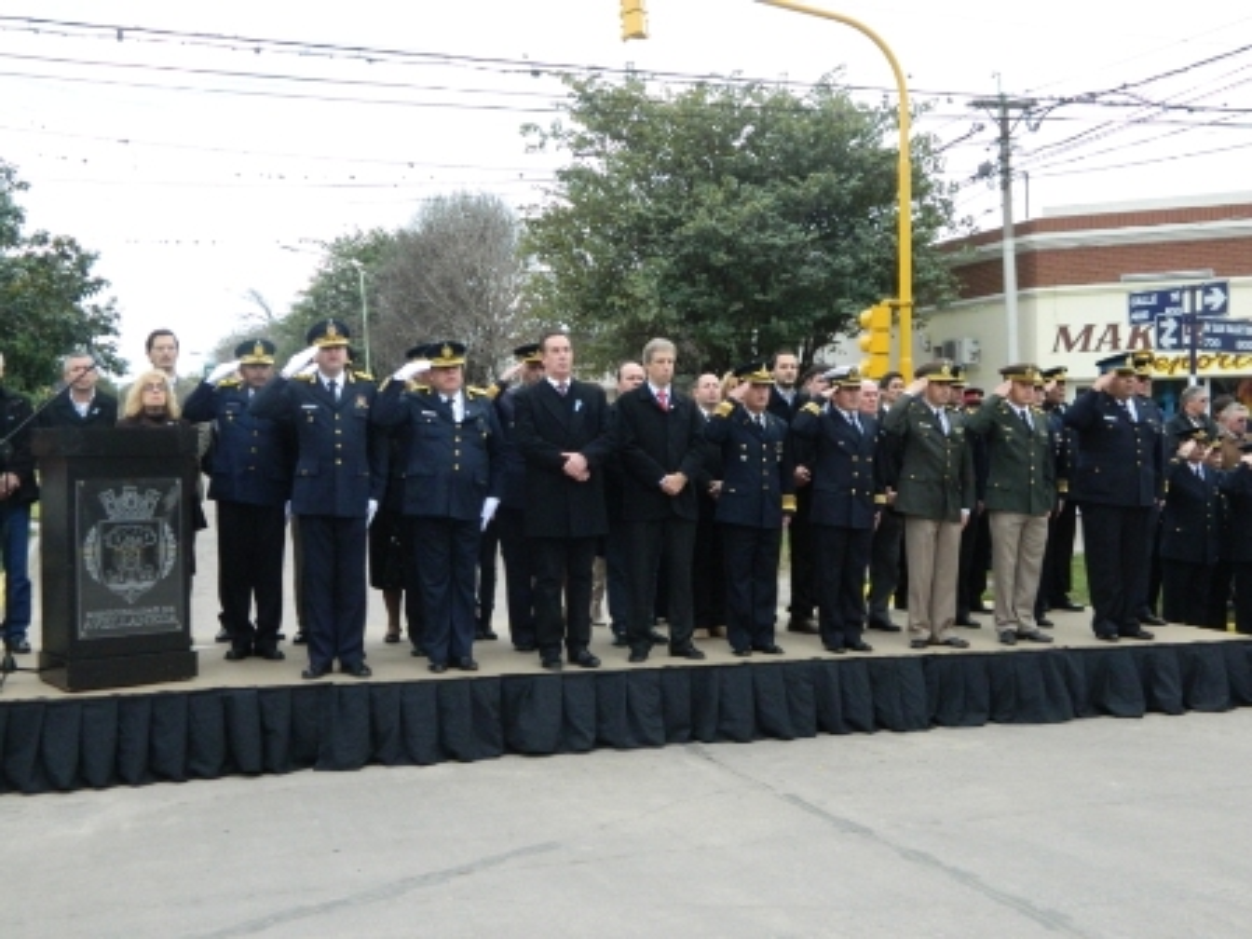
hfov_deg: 45.8
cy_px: 470
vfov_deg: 35.1
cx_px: 626
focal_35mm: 41
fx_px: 1483
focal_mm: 7.3
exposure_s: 1/500
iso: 400
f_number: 3.5
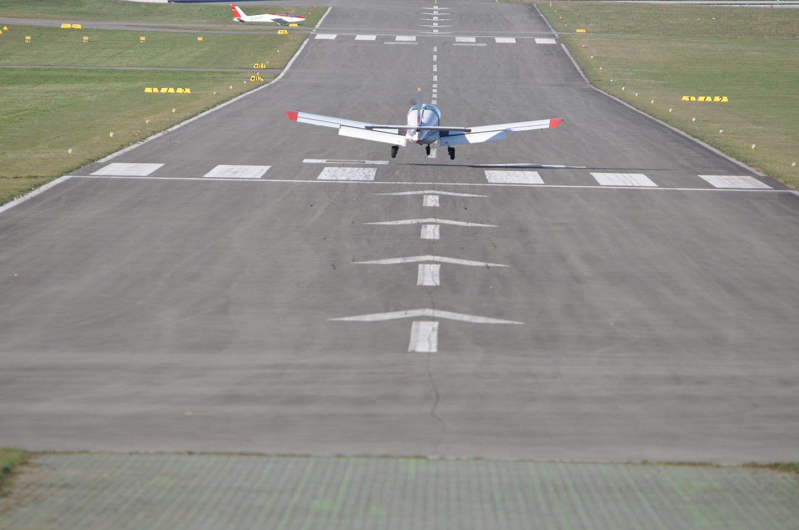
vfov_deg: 2.3
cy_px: 265
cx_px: 400
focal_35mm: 600
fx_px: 13300
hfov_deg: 3.4
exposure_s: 1/640
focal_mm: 400
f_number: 7.1
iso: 250
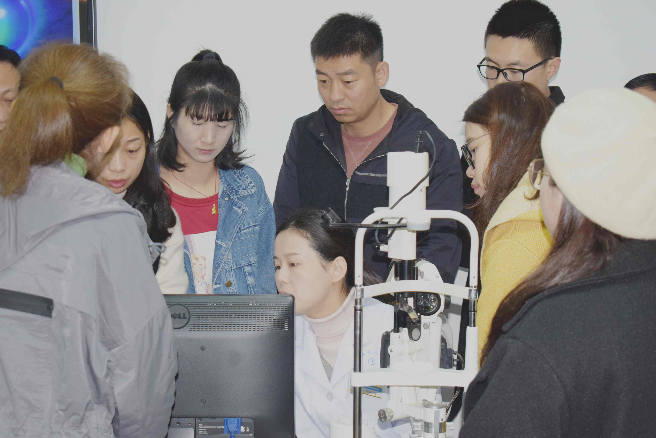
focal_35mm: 72
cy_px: 219
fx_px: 1312
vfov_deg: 18.9
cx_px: 328
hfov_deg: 28.1
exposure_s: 1/60
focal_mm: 48
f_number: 5.3
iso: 1100
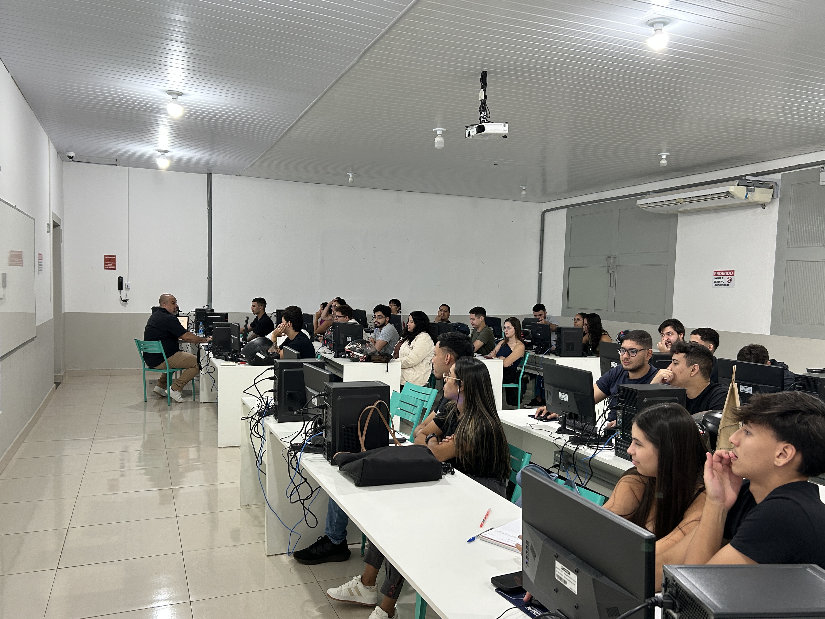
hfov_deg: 63.4
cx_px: 415
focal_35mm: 28
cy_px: 324
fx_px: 667
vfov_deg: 49.7
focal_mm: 5.7
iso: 125
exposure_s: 1/60
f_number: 1.5
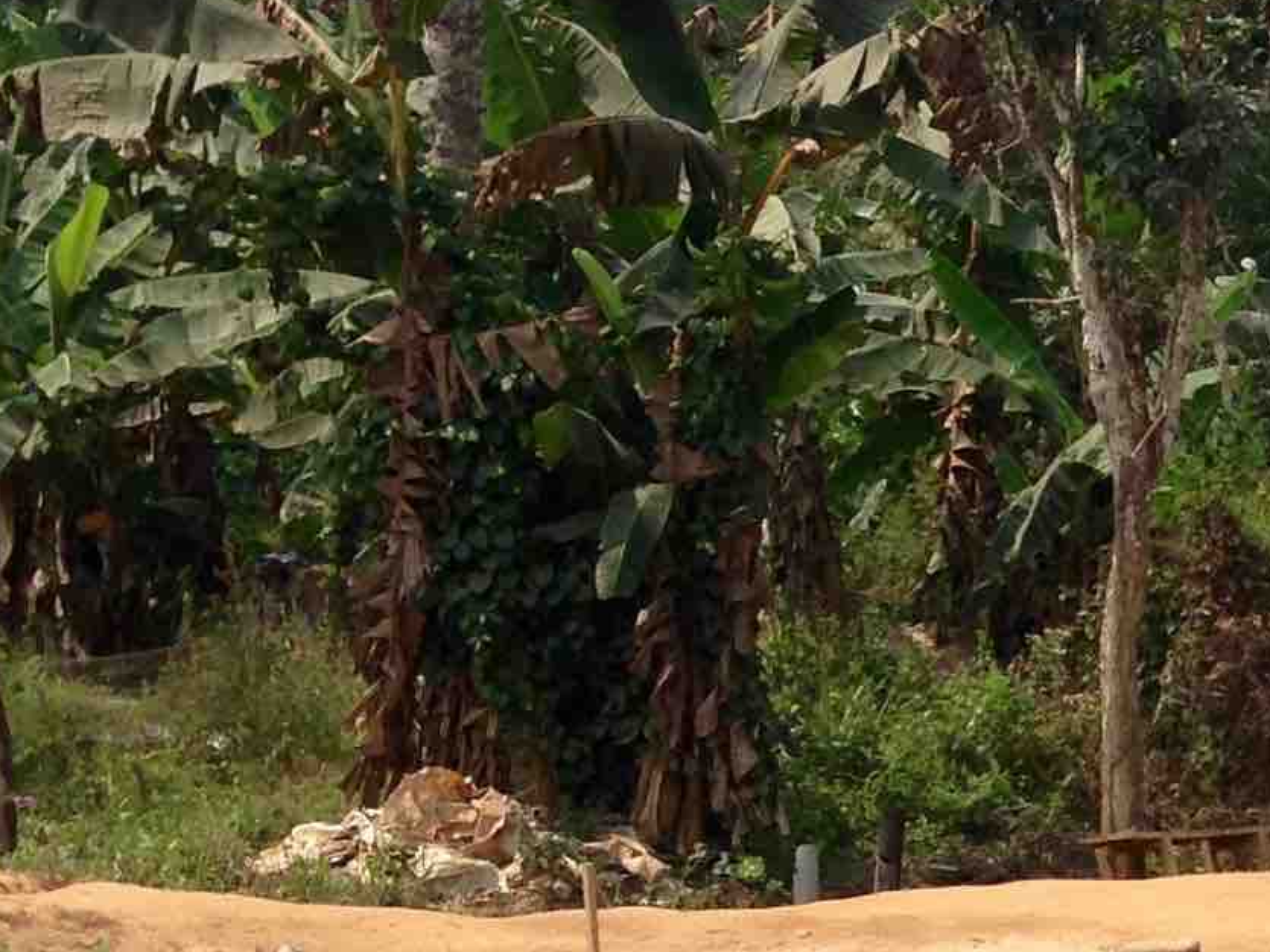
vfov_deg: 11.4
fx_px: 4732
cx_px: 2251
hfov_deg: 13.7
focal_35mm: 129
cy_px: 844
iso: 50
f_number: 2.4
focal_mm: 4.12
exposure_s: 1/968
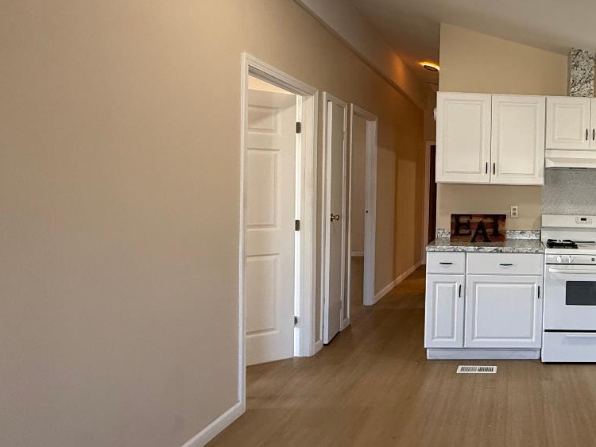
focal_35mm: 28
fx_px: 482
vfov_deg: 49.7
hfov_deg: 54.3
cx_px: 548
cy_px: 196
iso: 250
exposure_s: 1/120
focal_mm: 2.22
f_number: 2.2
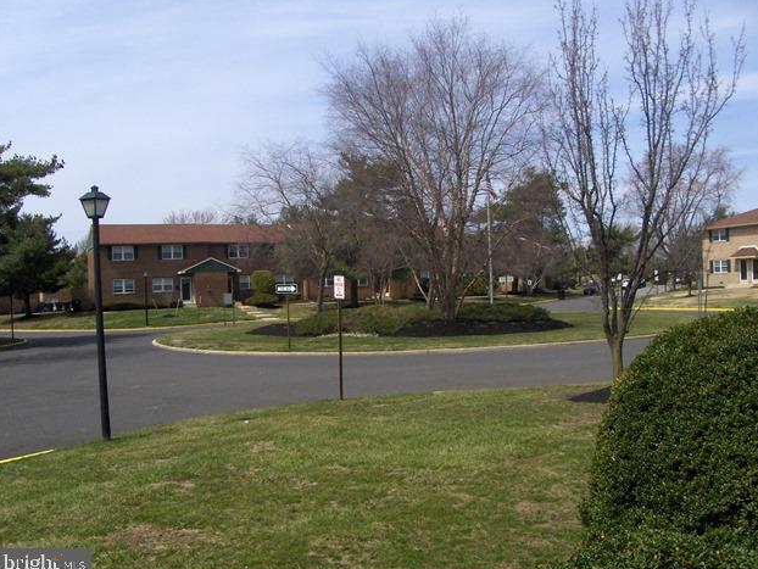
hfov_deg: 51.3
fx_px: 789
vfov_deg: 39.7
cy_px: 288
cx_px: 386
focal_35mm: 36
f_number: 4.3
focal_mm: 5.8
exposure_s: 1/1075
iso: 100
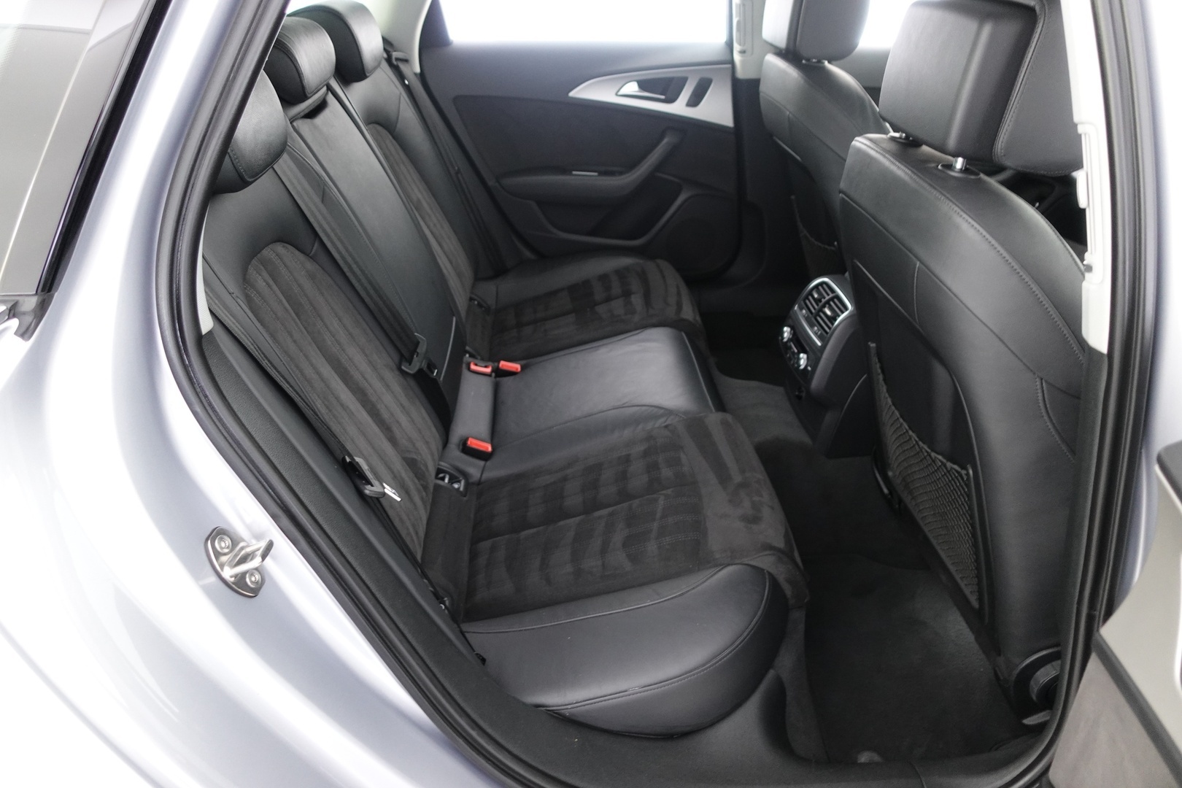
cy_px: 394
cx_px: 591
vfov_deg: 53.1
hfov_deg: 73.7
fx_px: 788
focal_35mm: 24
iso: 800
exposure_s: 1/15
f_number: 1.8
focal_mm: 9.4
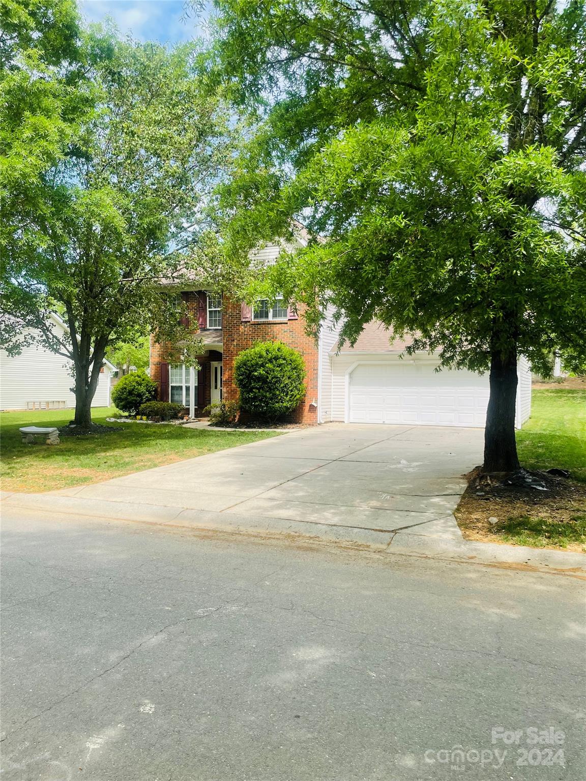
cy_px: 390
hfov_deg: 53.1
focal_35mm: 26
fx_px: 587
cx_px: 293
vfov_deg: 67.3
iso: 32
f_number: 1.6
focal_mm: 4.2
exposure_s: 1/1135
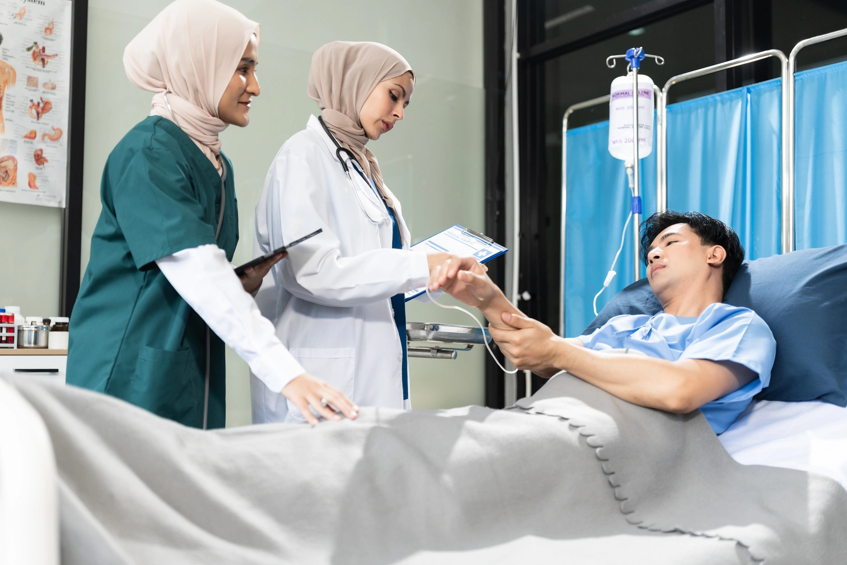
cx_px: 424
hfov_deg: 51.4
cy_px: 282
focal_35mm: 37
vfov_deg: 35.6
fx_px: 880
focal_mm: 37.4
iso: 250
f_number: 2
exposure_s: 1/160
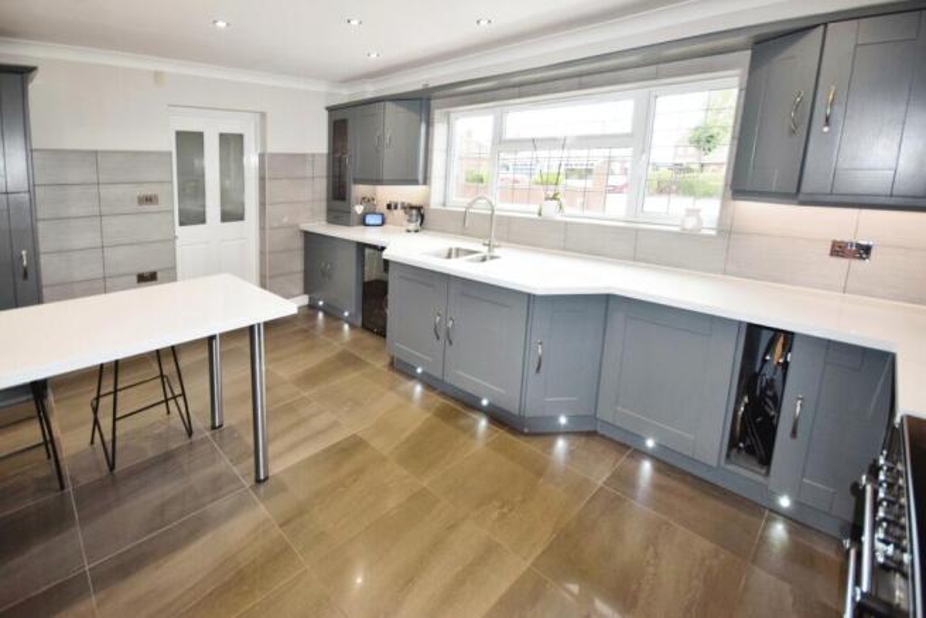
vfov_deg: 77.4
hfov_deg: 100.4
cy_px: 309
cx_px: 463
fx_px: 386
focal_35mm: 15
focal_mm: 10
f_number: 5
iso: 800
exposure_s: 1/100
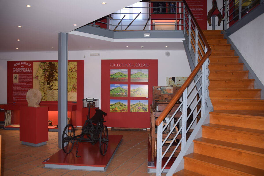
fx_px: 198
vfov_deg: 47.9
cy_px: 88
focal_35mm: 27
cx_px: 132
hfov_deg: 67.4
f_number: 3.5
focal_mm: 18
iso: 200
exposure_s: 1/60
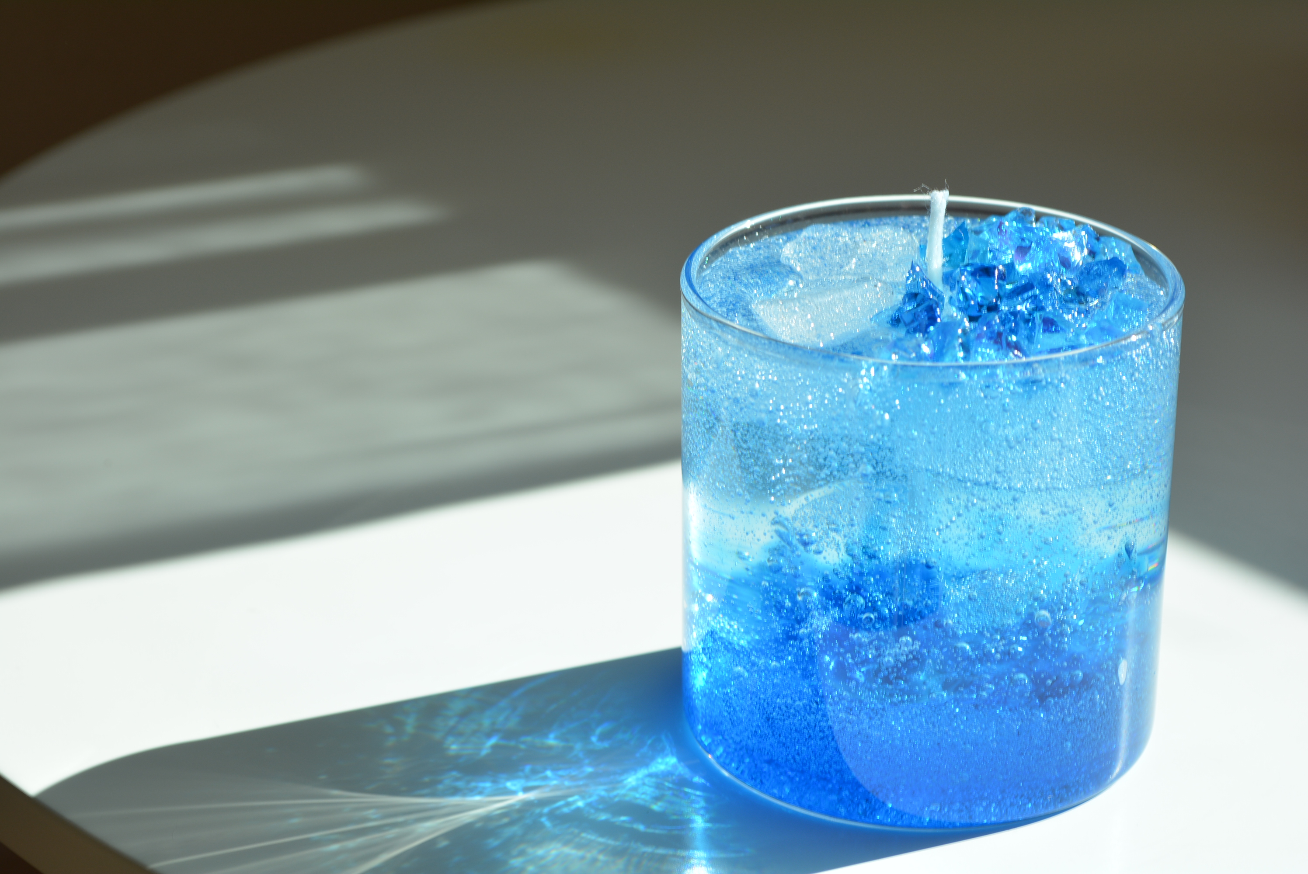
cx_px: 654
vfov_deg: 16.6
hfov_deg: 24.6
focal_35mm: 82
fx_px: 3000
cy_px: 437
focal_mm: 55
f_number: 8
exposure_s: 1/60
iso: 100
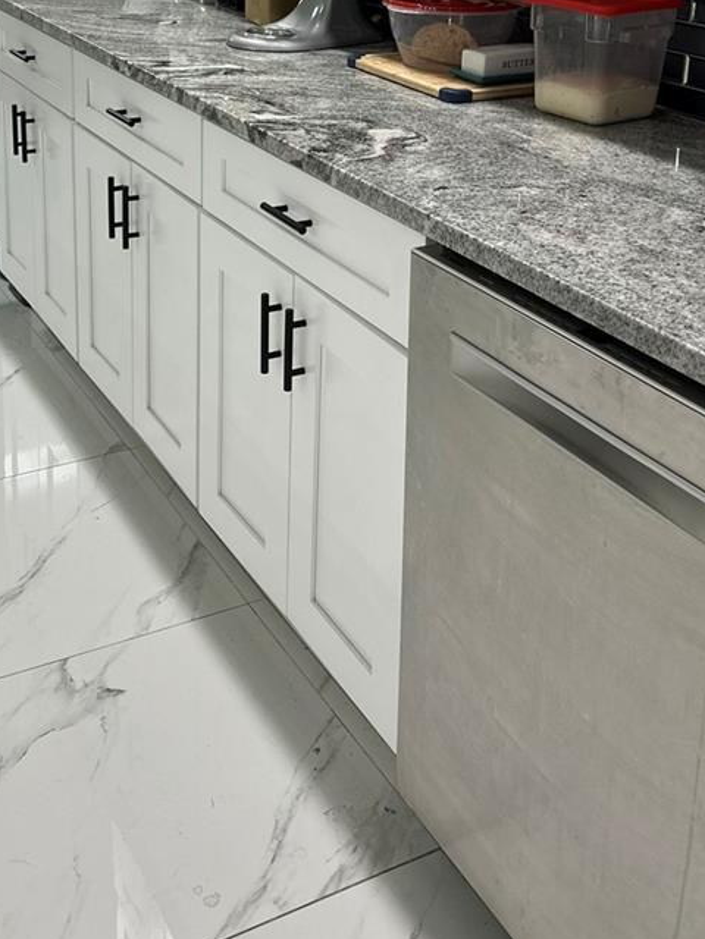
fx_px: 1222
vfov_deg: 39.9
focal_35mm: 45
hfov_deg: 32.1
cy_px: 148
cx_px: 300
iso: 125
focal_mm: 6.86
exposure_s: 1/60
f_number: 1.78
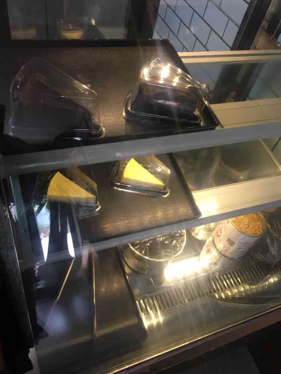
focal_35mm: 29
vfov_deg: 61.7
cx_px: 140
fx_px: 314
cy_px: 187
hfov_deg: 48.2
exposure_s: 1/33
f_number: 2.2
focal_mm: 4.15
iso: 50
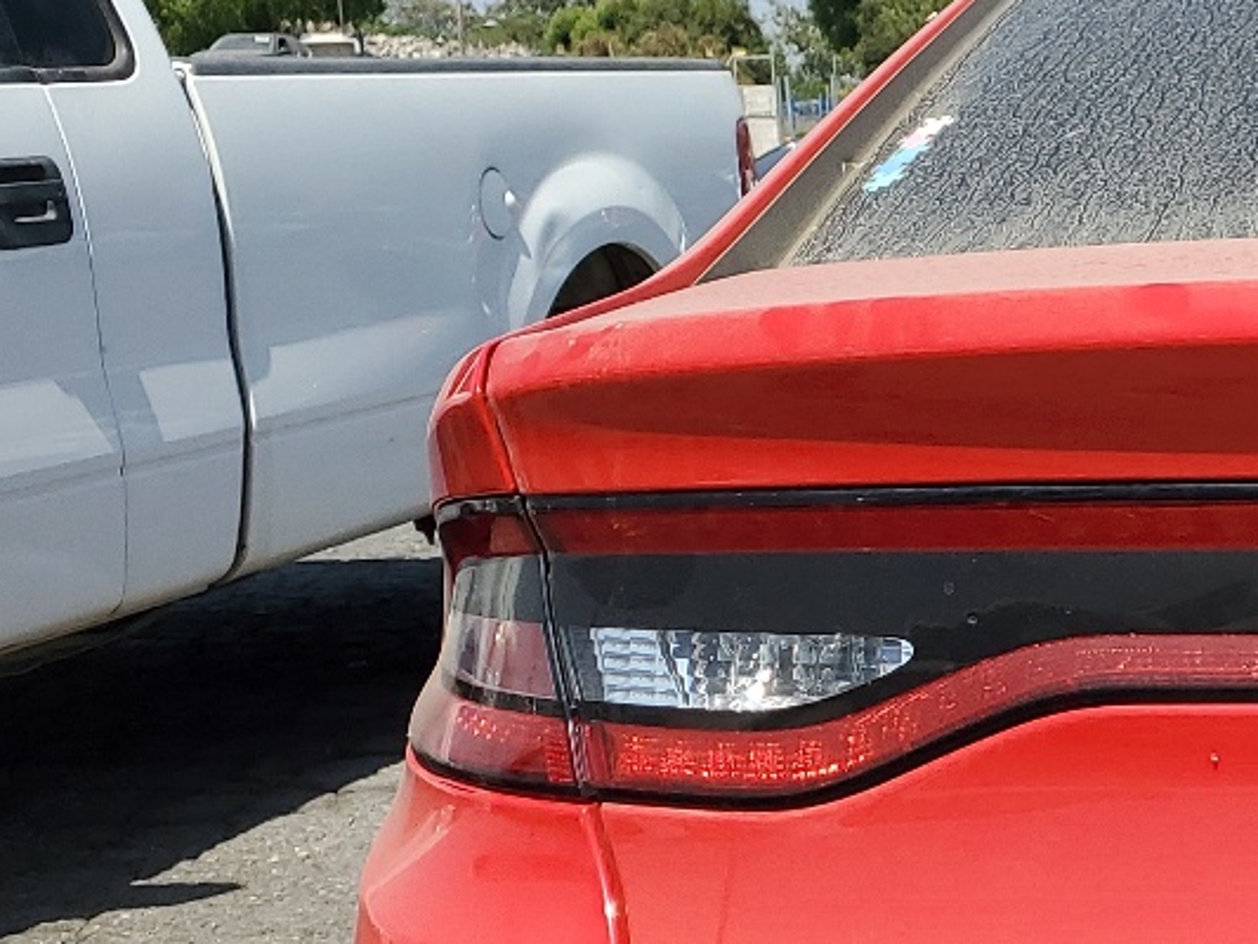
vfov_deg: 18.7
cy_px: 809
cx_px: 1773
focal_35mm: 78
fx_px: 2835
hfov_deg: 21.7
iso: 50
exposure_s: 1/3333
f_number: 1.5
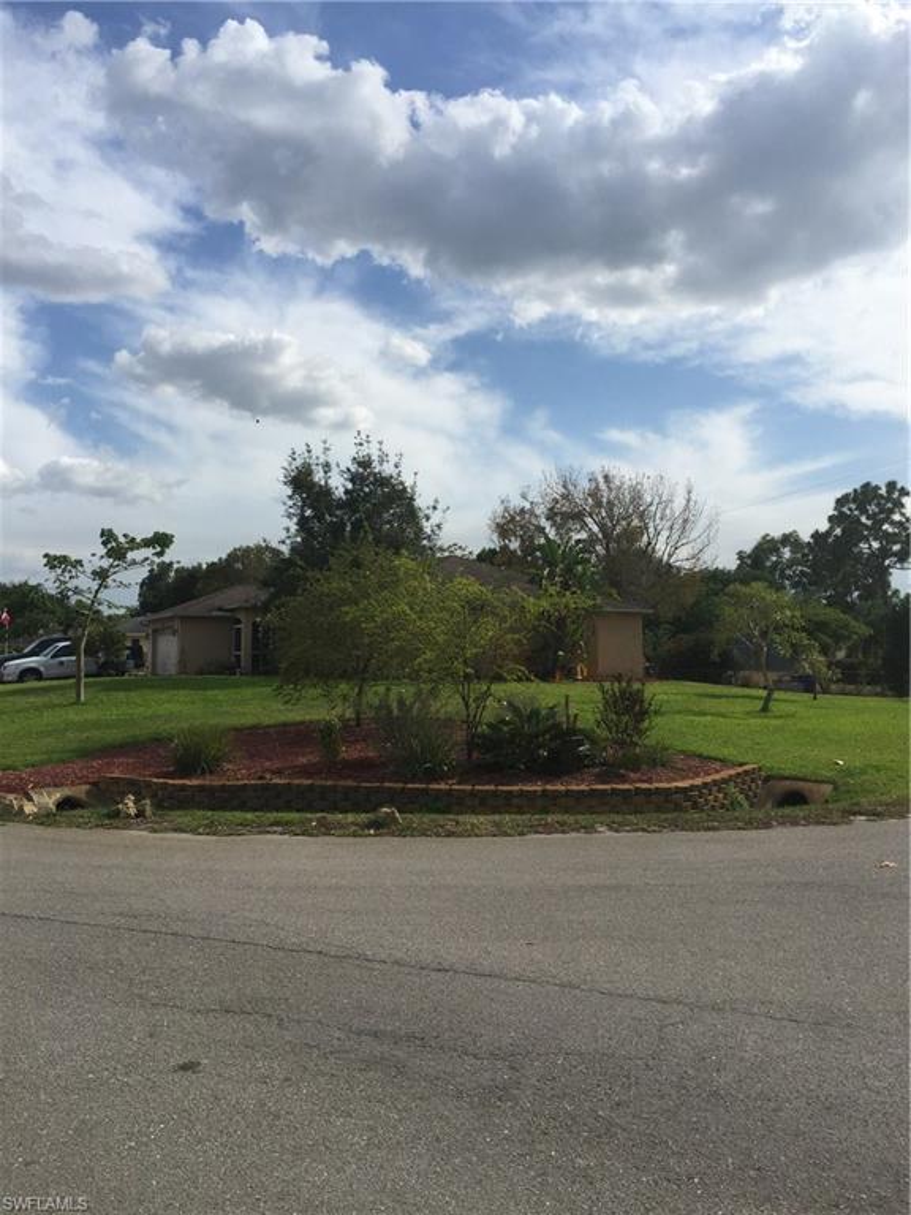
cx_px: 456
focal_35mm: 29
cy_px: 608
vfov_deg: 61.7
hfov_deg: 48.2
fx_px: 1018
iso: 32
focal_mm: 4.15
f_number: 2.2
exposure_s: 1/2639
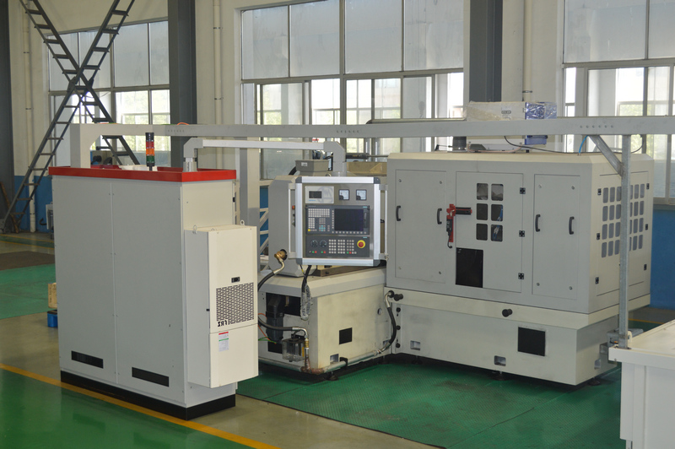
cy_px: 224
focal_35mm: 48
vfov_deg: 28.0
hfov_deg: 41.1
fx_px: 899
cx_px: 338
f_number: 4.8
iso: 400
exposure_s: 1/80
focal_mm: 32
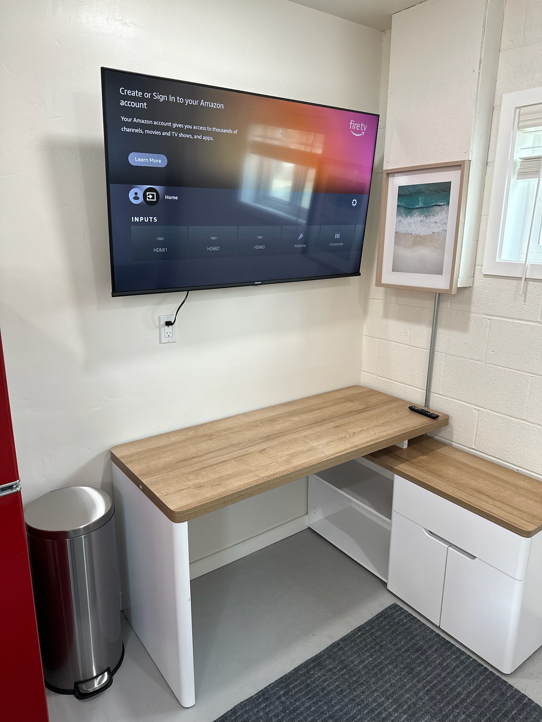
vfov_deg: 71.6
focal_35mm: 24
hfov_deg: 56.8
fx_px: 501
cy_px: 361
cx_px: 271
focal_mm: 6.86
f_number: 1.78
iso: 160
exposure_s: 1/120
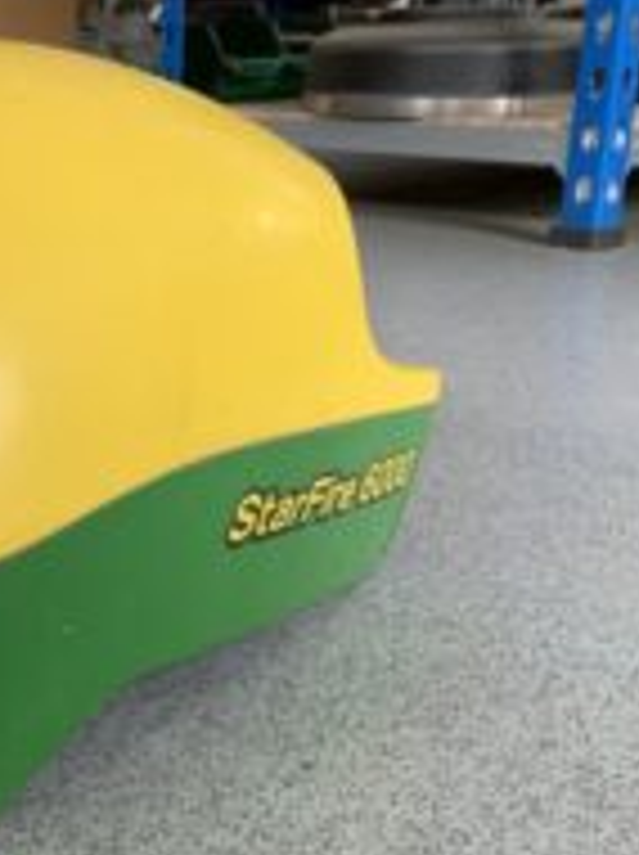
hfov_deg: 24.4
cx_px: -99
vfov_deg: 34.8
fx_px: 1357
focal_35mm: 55
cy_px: 531
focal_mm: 3
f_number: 1.8
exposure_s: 1/60
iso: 160
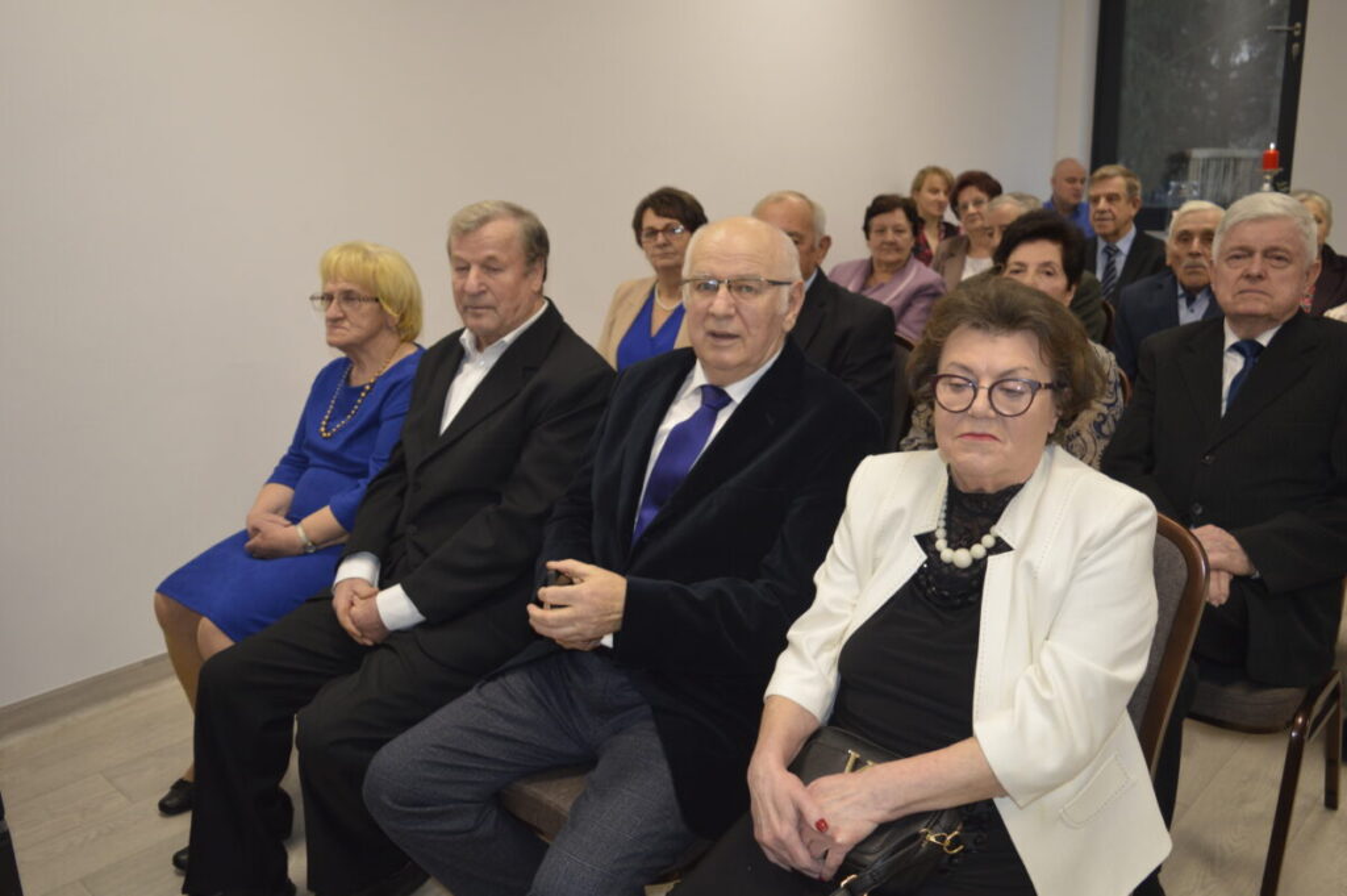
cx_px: 674
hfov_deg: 62.0
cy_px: 448
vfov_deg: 43.5
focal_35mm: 30
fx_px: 1122
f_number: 4
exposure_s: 1/80
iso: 400
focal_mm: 20
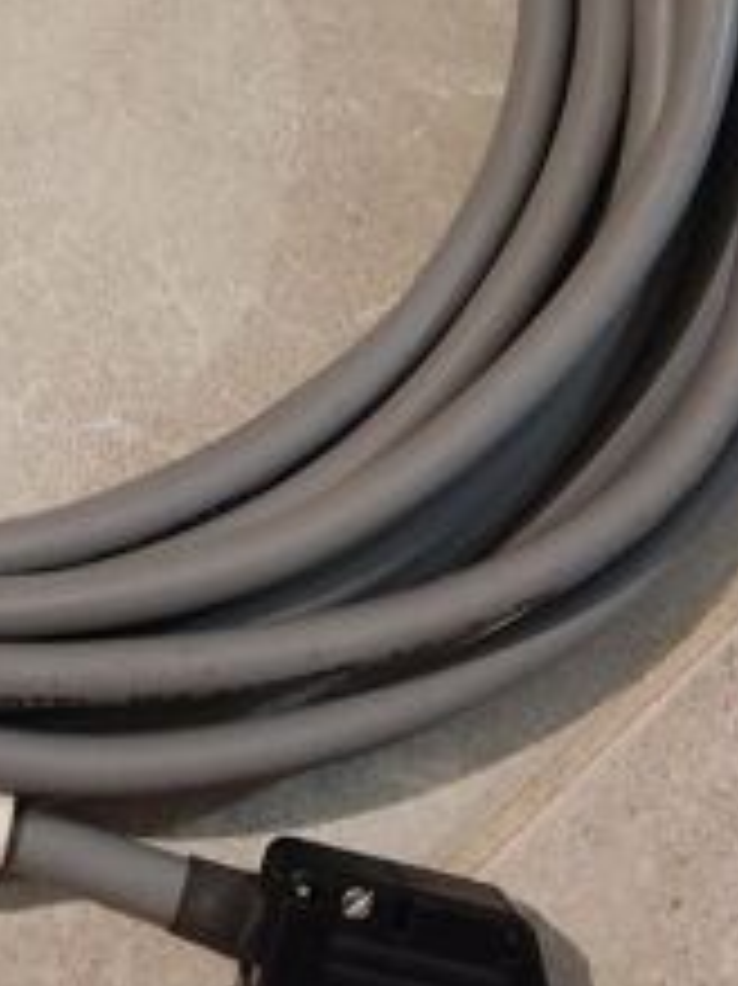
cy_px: 59
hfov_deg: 18.7
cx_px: -54
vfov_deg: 24.8
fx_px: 2162
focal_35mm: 76
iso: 3511
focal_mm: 4.74
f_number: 1.79
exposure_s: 1/17
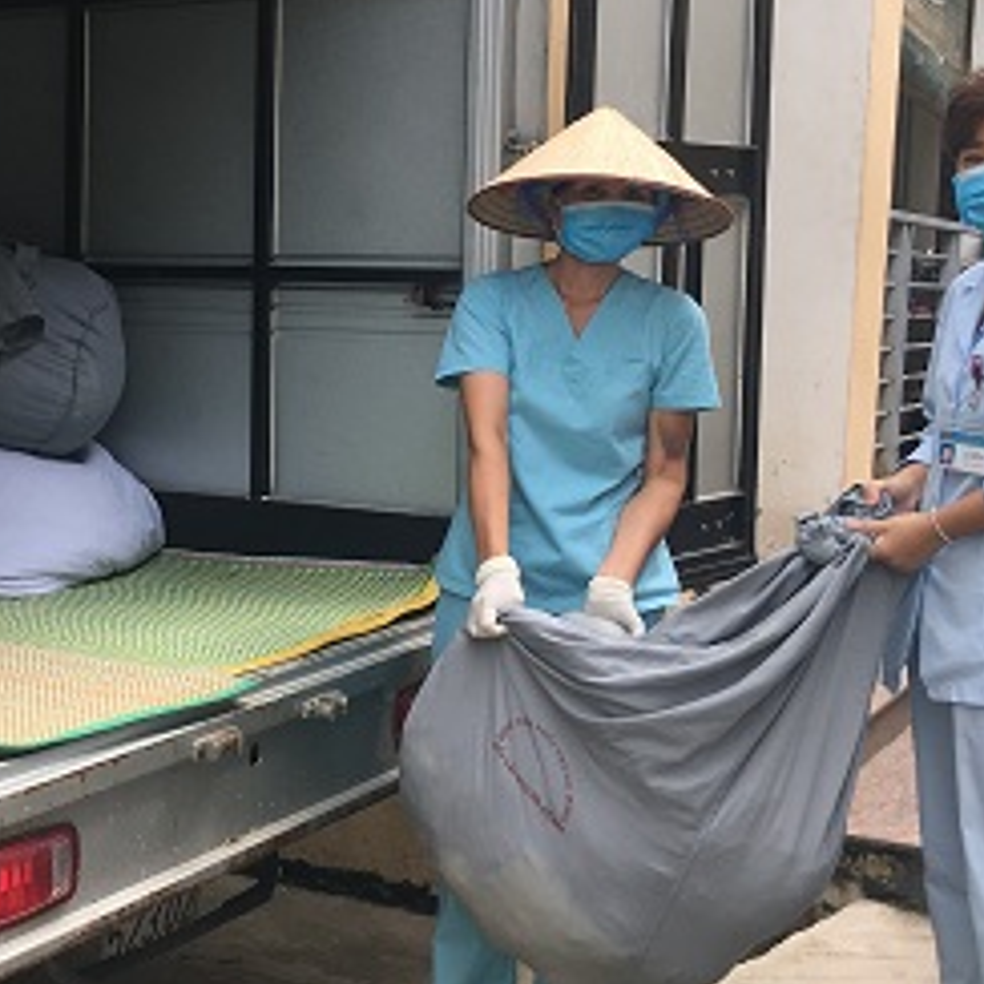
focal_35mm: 63
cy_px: 355
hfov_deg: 25.7
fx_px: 2026
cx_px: -32
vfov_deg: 27.2
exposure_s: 1/348
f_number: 2.2
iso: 25
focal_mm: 4.15
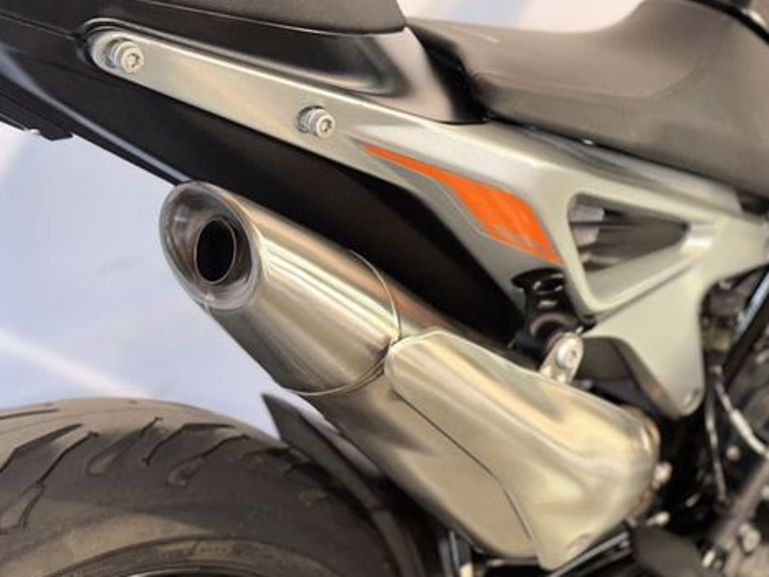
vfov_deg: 22.2
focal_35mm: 66
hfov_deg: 29.3
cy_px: 372
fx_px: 1467
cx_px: 455
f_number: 1.78
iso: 80
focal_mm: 6.86
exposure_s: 1/17
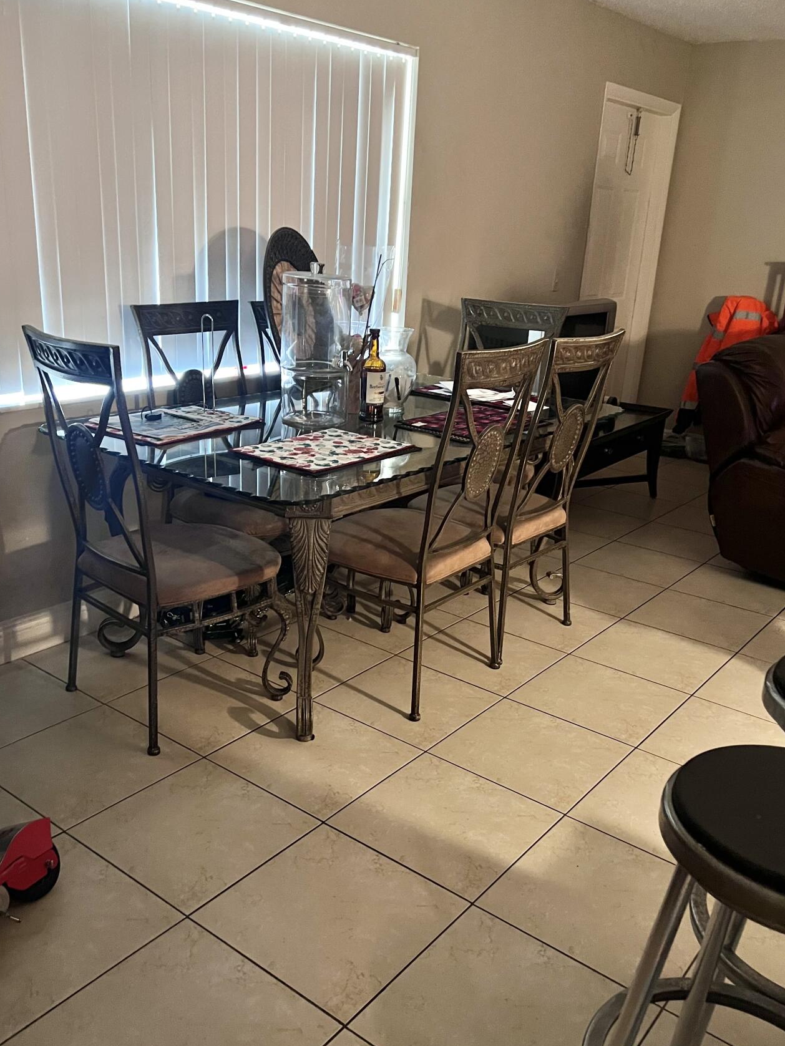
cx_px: 368
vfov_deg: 58.3
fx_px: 937
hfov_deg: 45.4
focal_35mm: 31
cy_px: 569
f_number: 1.5
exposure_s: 1/30
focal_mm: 5.7
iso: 640
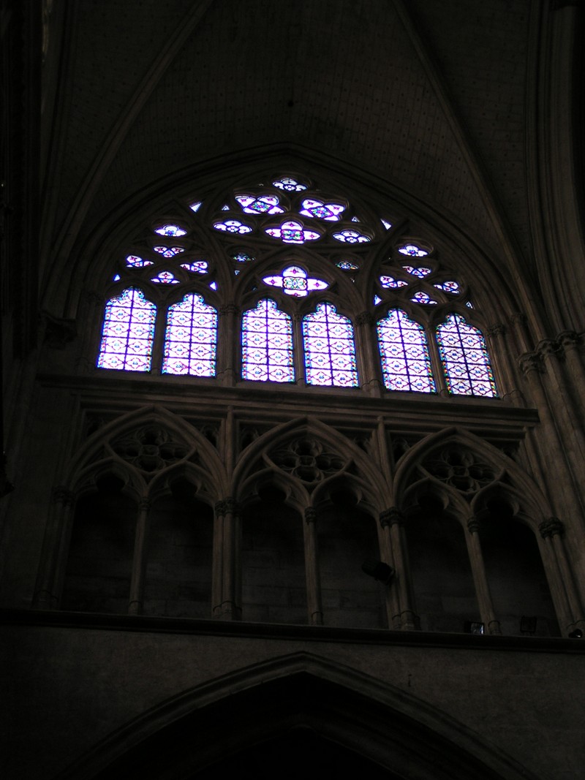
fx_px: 1285
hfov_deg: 25.7
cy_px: 390
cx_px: 292
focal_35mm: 57
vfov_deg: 33.8
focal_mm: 8.7
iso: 80
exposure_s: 1/60
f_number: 3.2
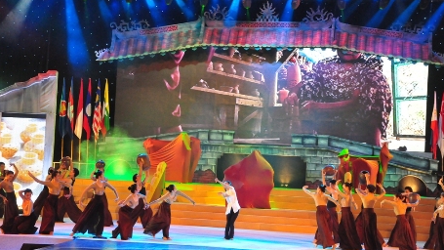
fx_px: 842
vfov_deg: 16.9
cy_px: 121
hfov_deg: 29.5
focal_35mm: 72
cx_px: 220
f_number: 6.3
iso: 3200
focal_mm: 45
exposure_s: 1/160
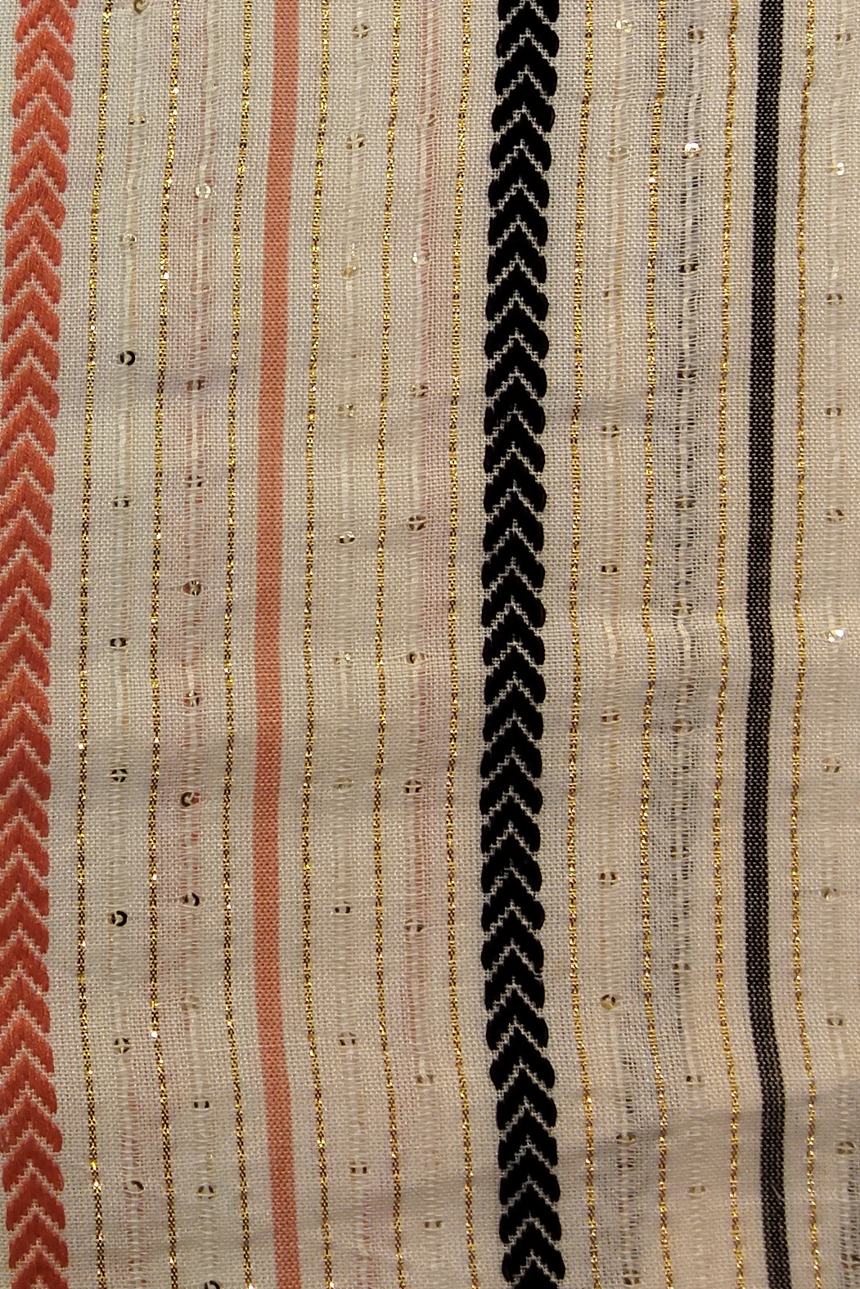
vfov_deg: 34.8
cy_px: 301
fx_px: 2006
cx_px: -224
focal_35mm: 56
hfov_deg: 22.0
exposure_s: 1/100
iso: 100
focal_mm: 2.78
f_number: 2
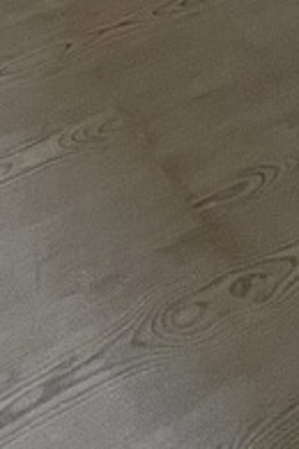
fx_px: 934
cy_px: -741
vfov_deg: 13.4
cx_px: -108
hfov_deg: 16.9
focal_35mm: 75
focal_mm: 1.57
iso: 100
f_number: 1.8
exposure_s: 1/120
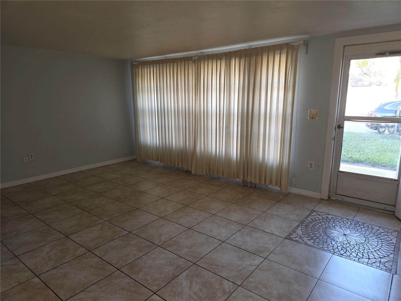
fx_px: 266
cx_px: 200
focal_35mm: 23
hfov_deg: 73.9
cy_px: 150
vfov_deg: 58.9
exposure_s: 1/60
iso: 125
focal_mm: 6.3
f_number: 1.7
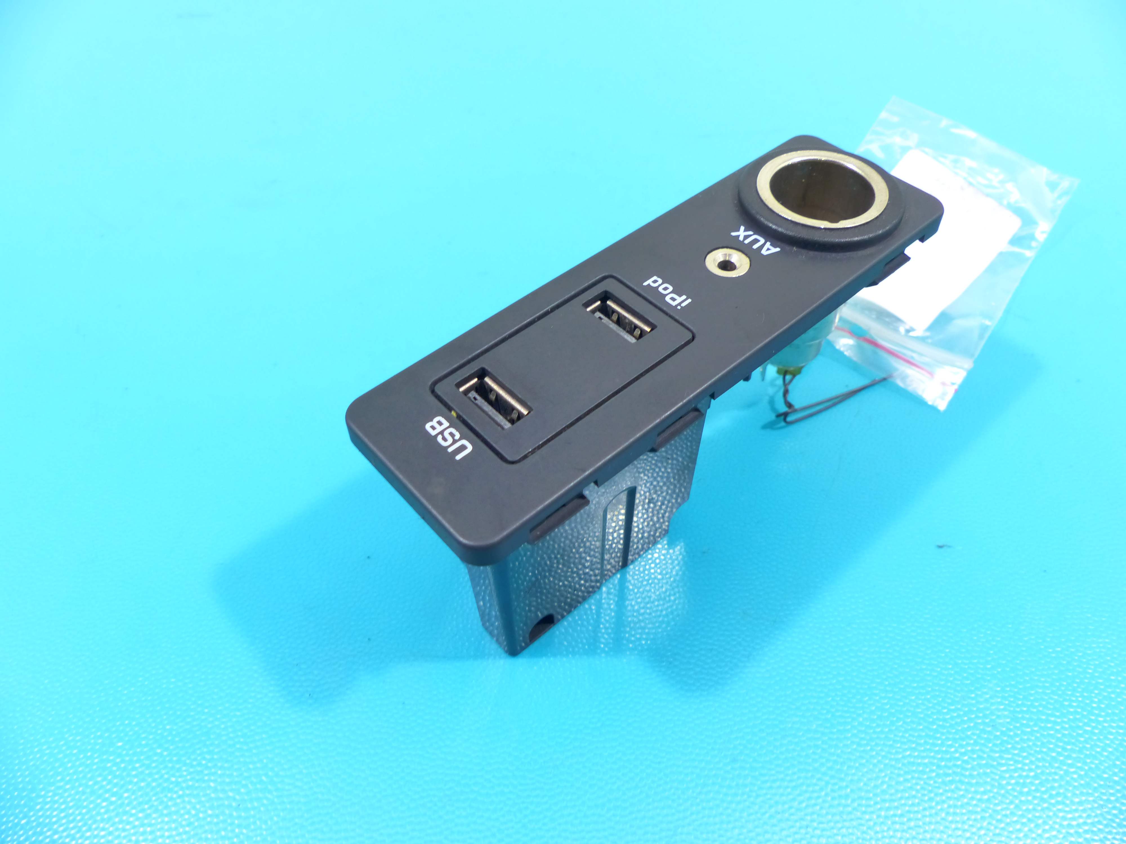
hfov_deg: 69.4
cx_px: 563
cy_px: 422
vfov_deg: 54.9
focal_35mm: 25
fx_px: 813
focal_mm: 4.5
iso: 400
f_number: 2.8
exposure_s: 1/30
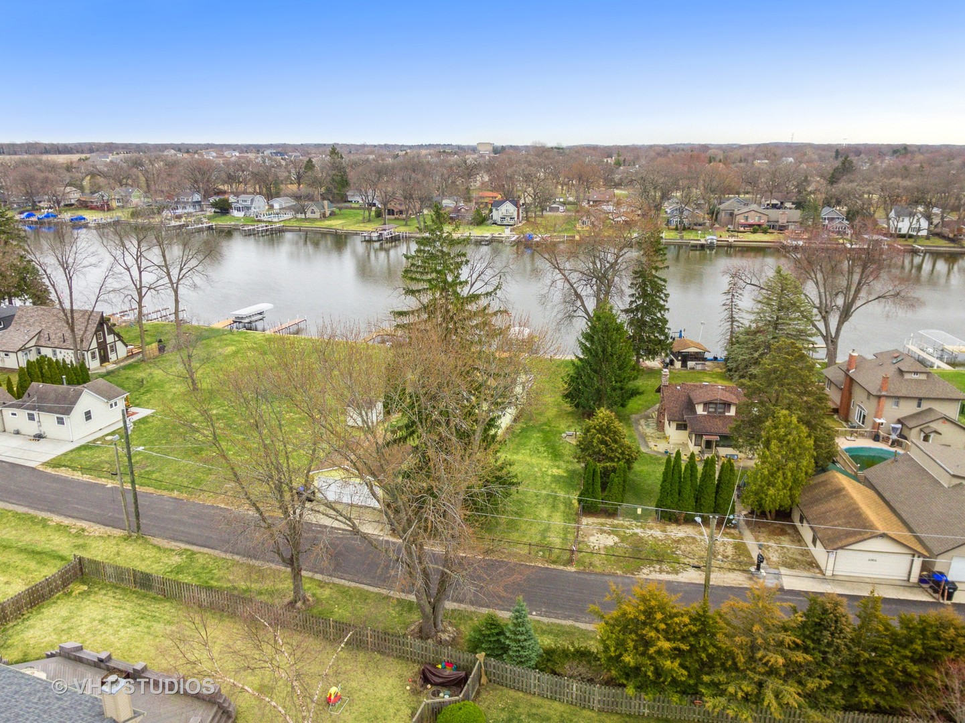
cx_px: 482
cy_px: 362
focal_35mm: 20
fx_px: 557
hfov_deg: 81.8
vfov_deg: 65.9
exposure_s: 1/160
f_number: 2.8
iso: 100
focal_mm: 3.61
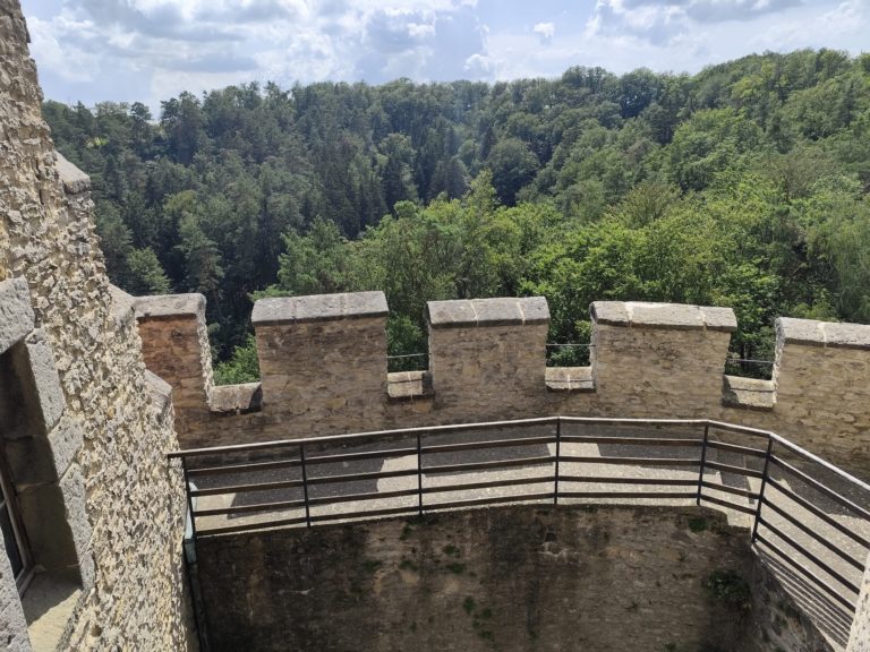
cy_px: 326
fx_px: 578
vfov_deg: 58.9
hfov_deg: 73.9
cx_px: 435
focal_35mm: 23
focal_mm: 6.19
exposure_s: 1/1442
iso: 50
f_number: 1.65
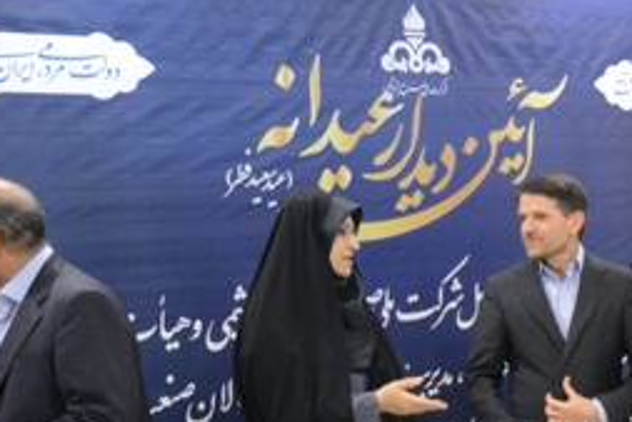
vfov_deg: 14.9
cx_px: 863
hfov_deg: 20.3
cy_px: 437
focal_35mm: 90
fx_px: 1581
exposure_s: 1/100
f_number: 2.8
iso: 1250
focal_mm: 19
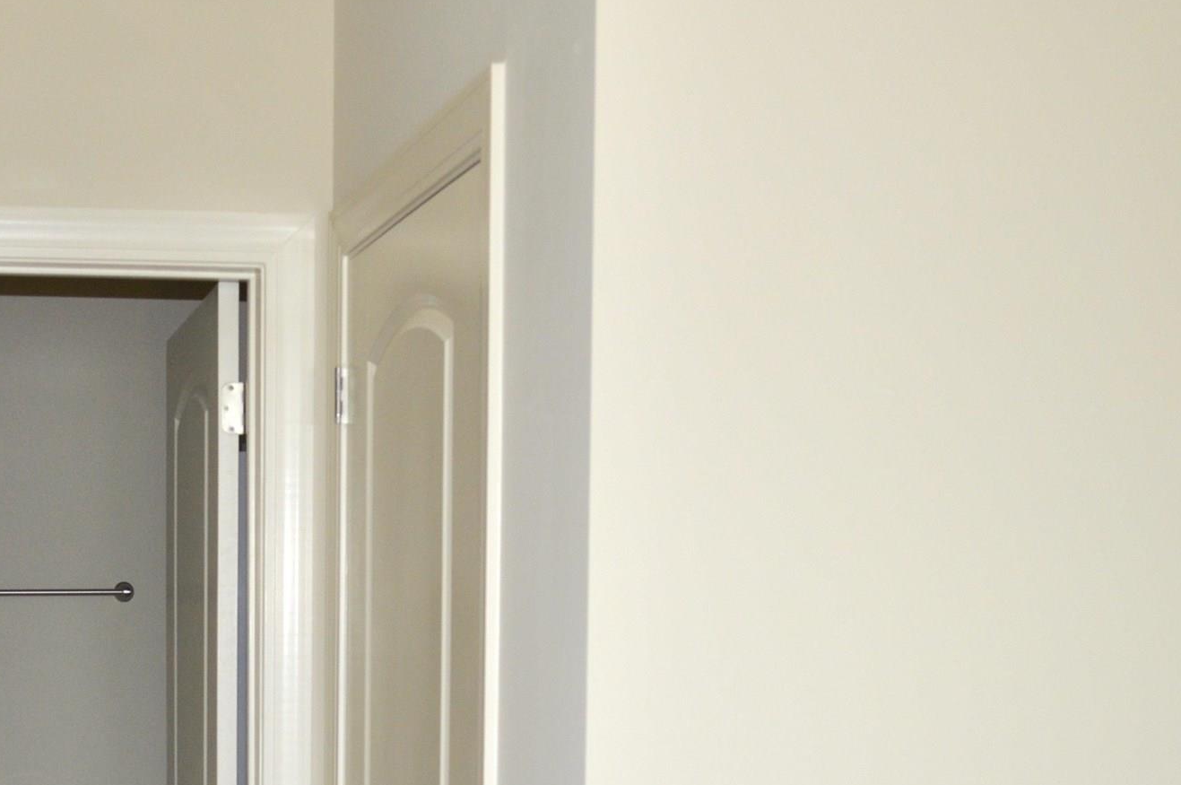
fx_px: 2064
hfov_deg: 31.0
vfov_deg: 20.7
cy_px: 824
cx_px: 221
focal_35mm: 63
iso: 400
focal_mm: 18
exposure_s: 1/80
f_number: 4
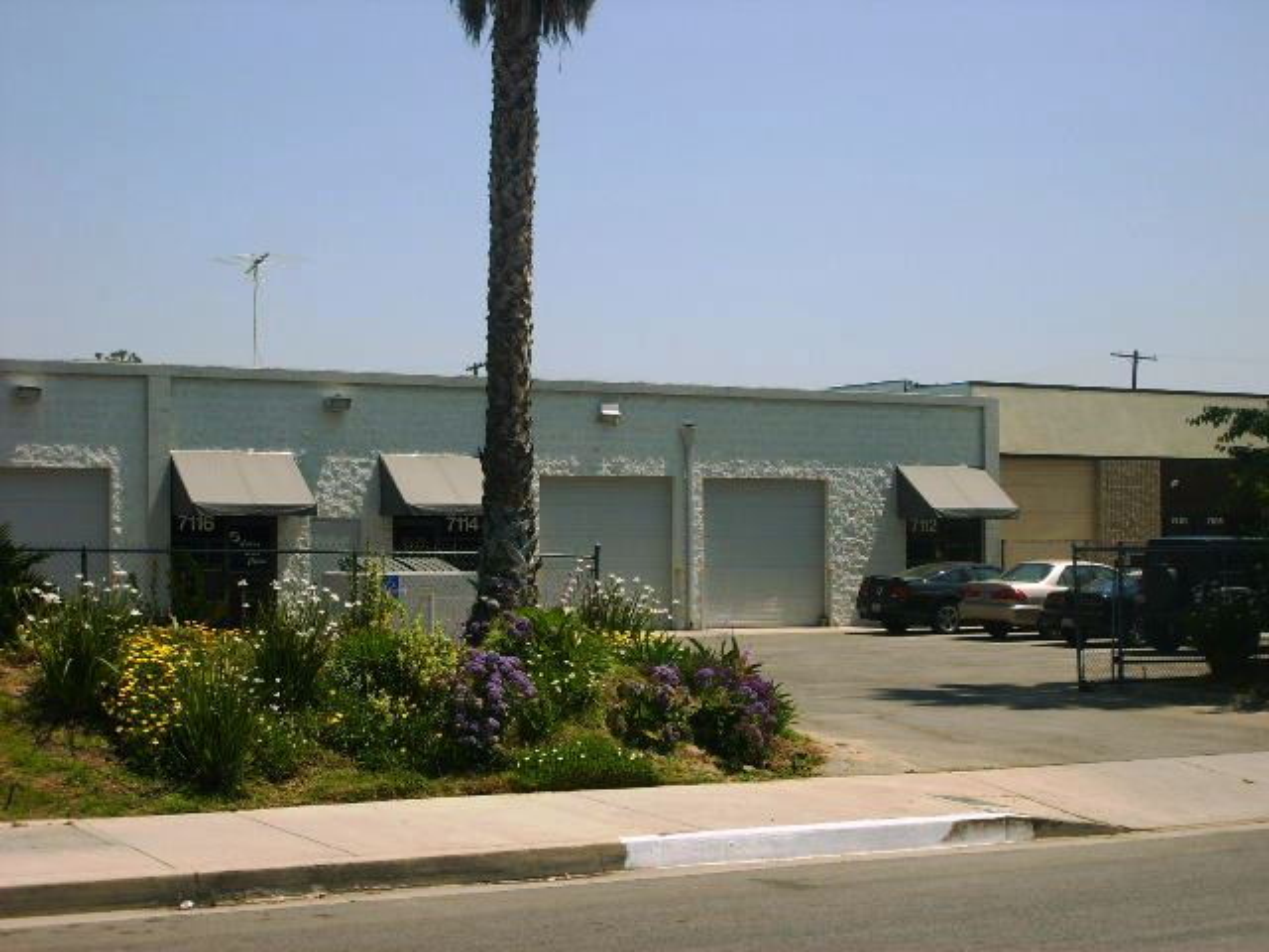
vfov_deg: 24.0
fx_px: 2236
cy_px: 476
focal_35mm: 61
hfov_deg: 31.7
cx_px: 634
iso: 50
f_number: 3.6
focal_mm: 10.3
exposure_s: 1/1000
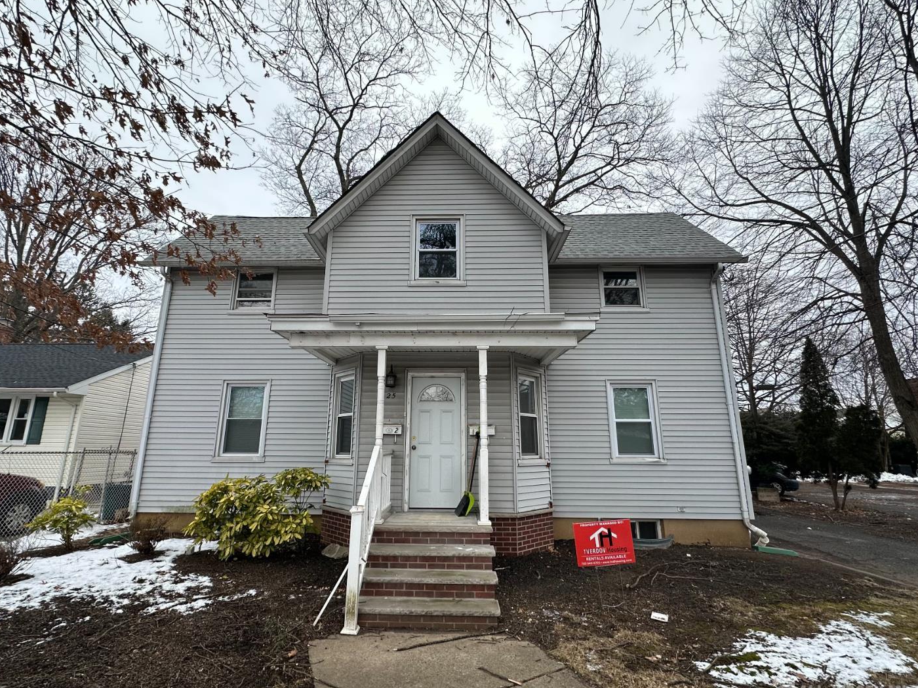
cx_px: 443
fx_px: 398
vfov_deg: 81.7
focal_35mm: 15
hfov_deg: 98.1
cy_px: 354
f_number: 2.2
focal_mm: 2.22
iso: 40
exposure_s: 1/435
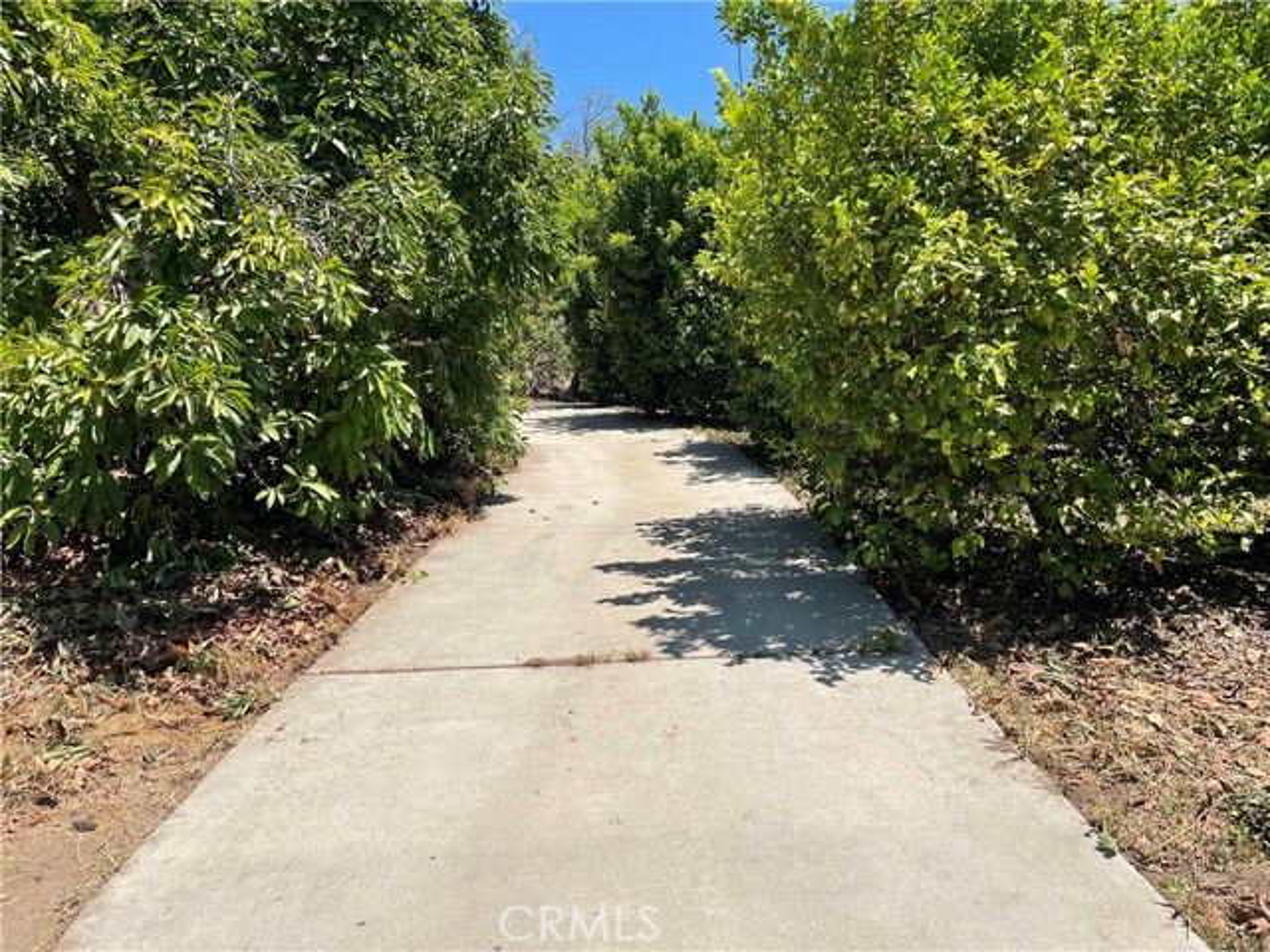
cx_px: 635
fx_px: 954
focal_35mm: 26
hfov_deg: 67.3
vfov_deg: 53.1
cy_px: 476
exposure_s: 1/3300
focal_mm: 4.2
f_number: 1.6
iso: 32
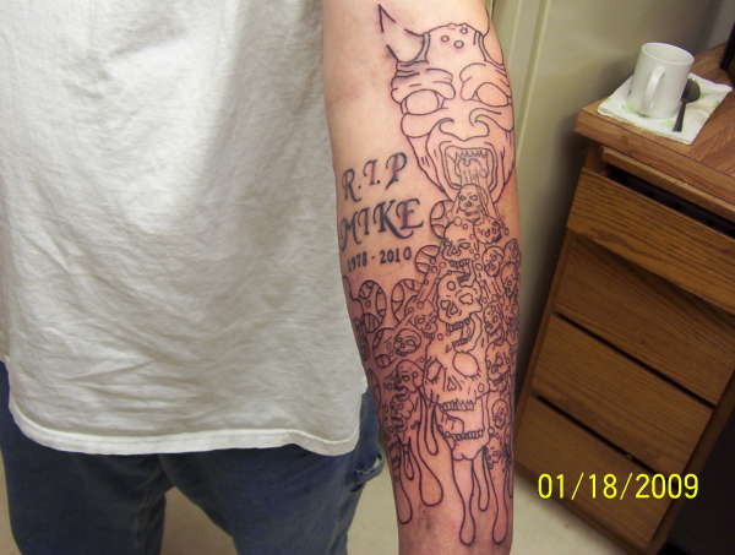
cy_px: 278
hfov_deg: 51.2
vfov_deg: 39.8
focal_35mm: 36
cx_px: 368
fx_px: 766
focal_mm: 5.54
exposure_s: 1/32.1
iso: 100
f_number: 2.76
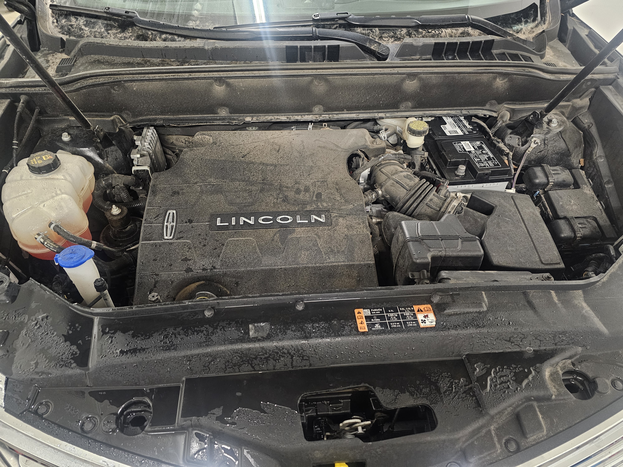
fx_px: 414
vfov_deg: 58.9
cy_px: 234
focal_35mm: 23
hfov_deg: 73.9
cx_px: 312
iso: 800
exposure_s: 1/24
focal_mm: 6.3
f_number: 1.7
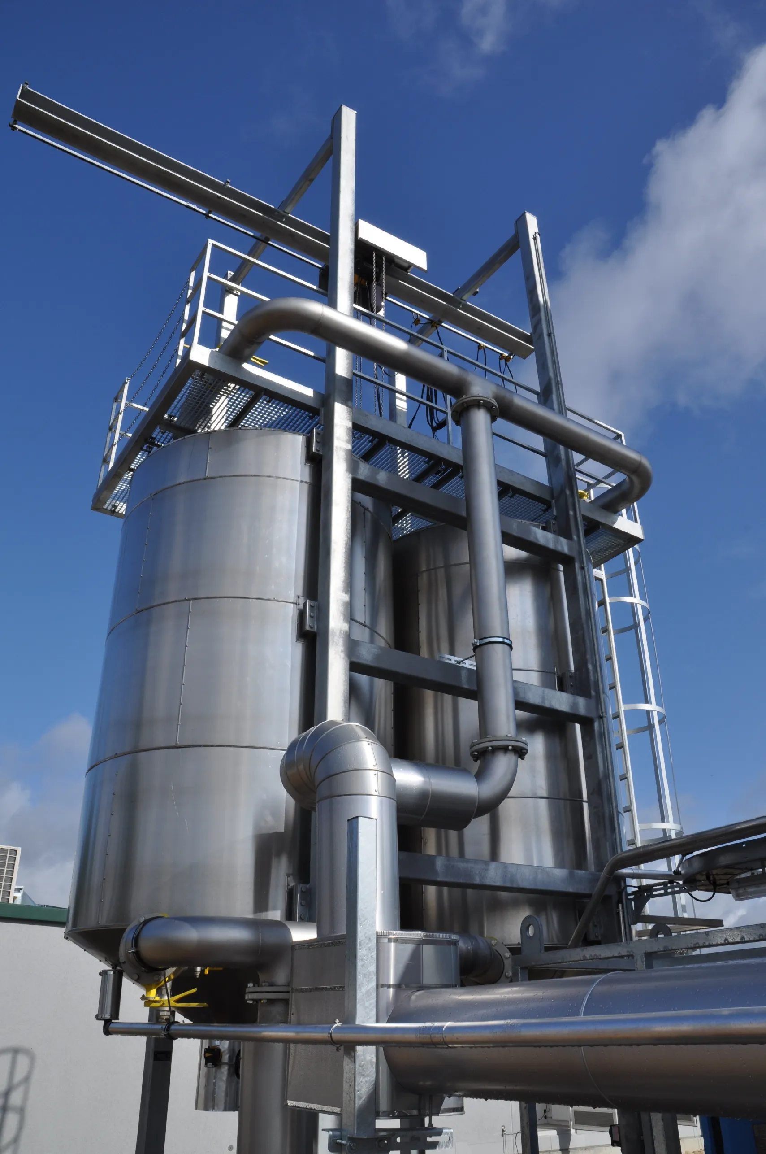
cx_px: 383
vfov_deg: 67.4
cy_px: 577
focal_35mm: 27
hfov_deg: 47.8
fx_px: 864
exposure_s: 1/200
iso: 200
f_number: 14
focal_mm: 18
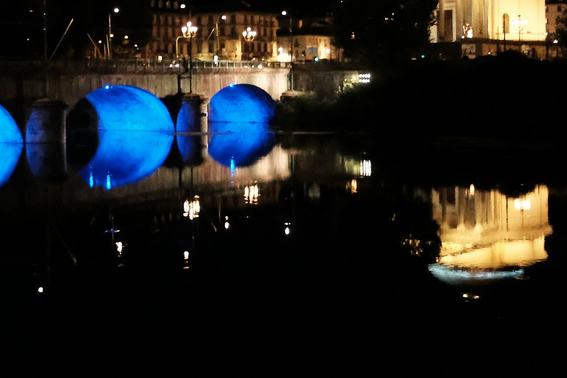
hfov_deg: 36.3
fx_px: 850
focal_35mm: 54
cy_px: 125
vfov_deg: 24.9
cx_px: 164
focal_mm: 18
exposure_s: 1/100
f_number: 2.8
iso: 10000
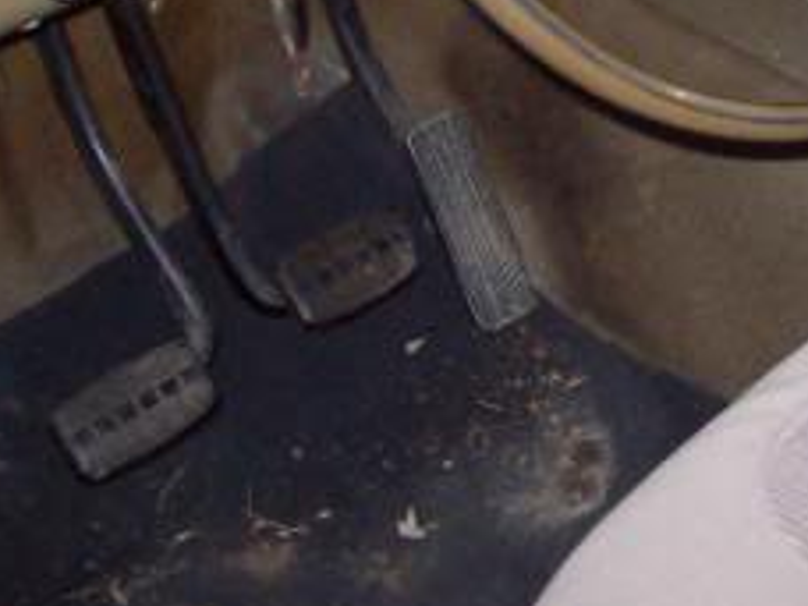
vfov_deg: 14.0
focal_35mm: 101
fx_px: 2358
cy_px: -191
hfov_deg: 18.4
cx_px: 978
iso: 200
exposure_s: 1/64
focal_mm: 6
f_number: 2.7
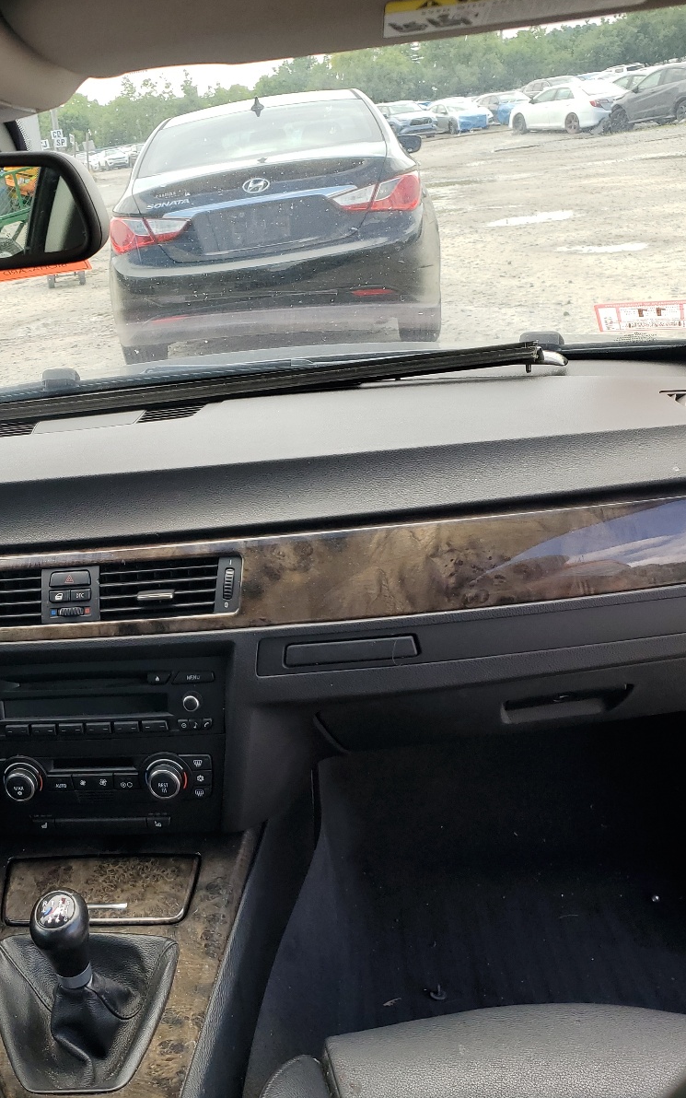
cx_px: 118
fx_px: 1107
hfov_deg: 33.3
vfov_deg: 52.7
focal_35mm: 37
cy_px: 549
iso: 50
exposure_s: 1/435
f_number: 1.5
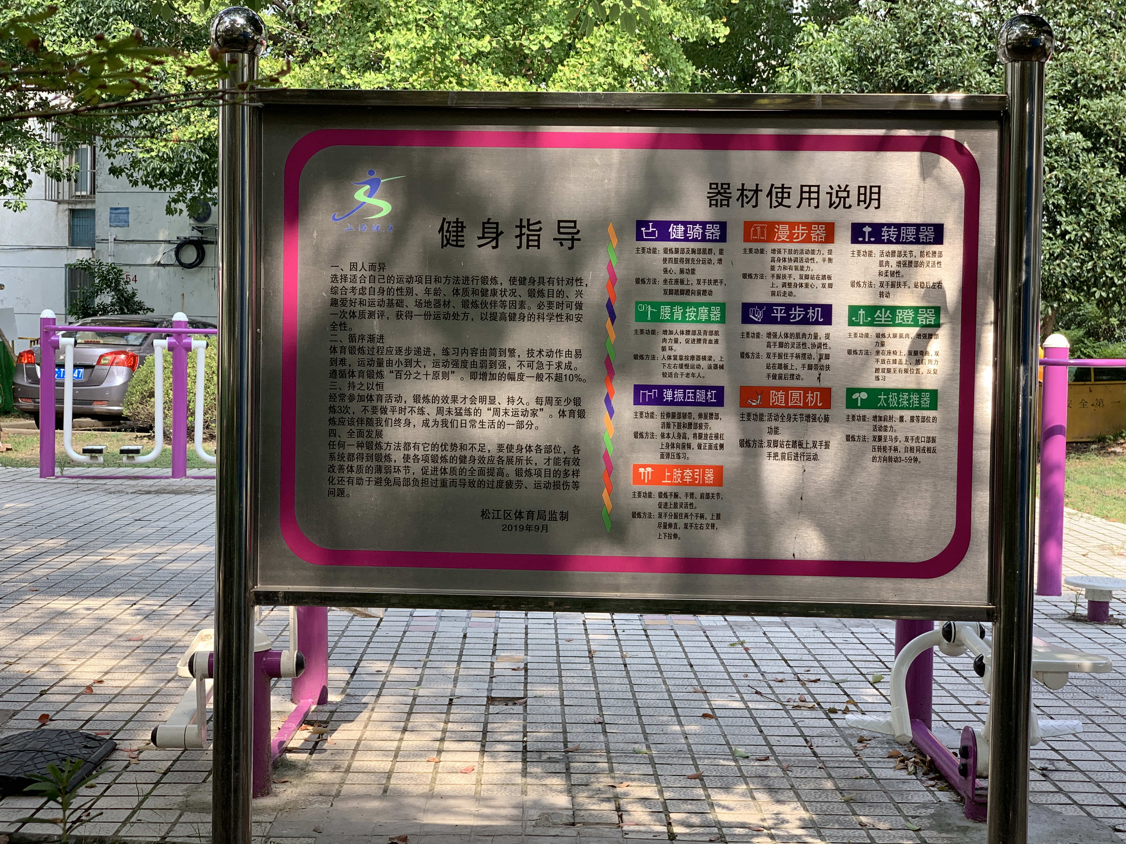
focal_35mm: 53
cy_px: 421
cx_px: 567
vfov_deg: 27.5
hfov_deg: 36.2
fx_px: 1724
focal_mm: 6
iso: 16
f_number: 2.4
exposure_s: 1/129
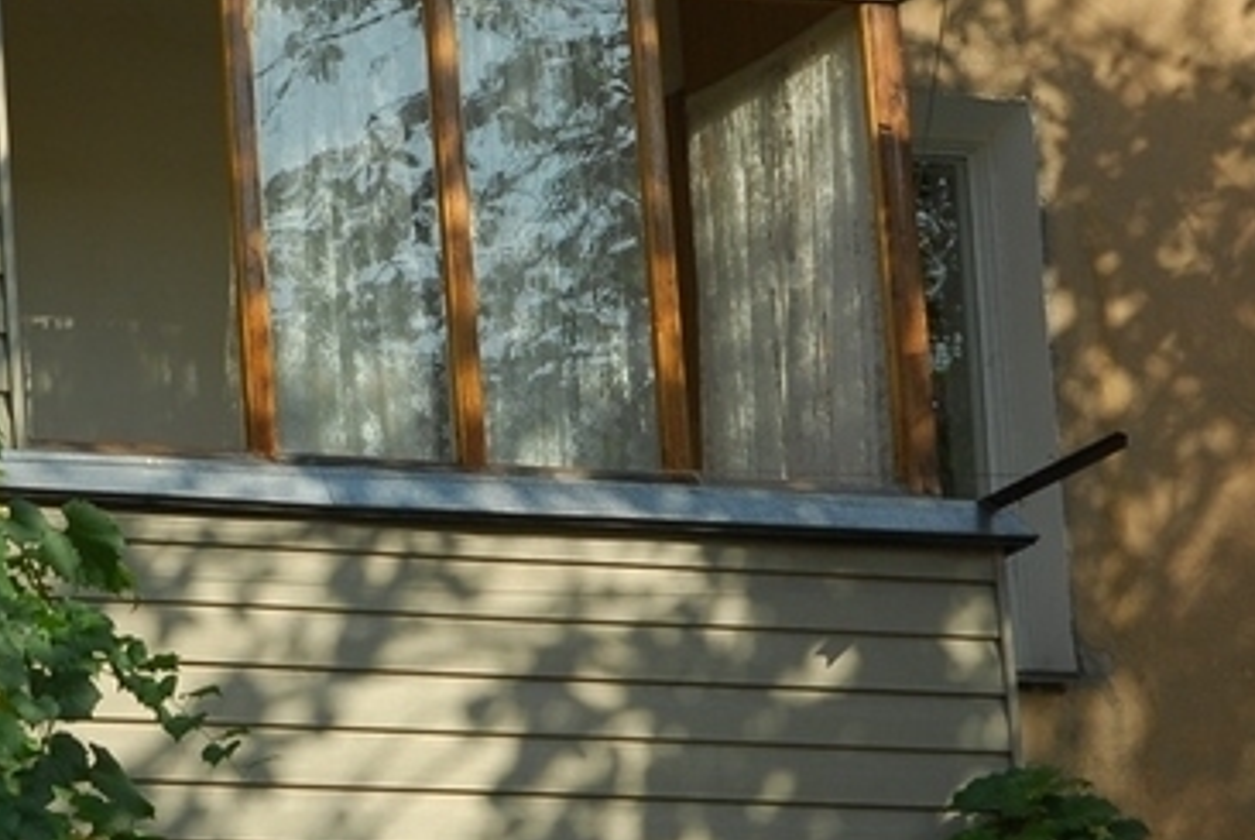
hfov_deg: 8.3
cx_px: 302
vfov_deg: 5.6
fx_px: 8589
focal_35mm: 246
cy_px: 483
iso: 200
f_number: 5.6
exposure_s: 1/500
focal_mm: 75
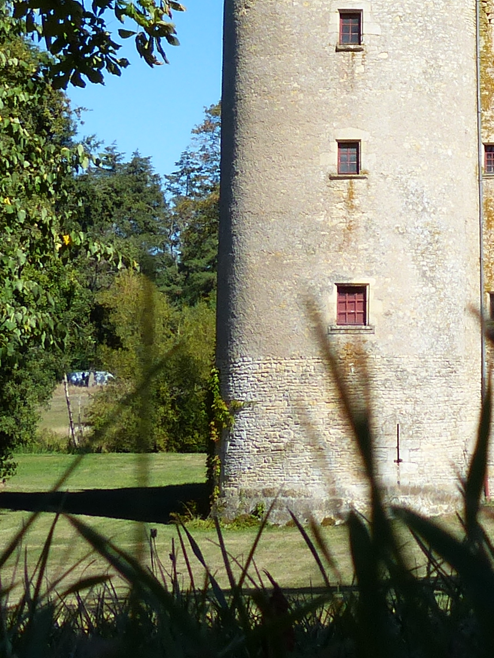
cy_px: 59
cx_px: 620
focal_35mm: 105
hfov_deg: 13.6
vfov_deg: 18.4
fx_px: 1998
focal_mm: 5.5
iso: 100
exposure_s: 1/800
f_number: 4
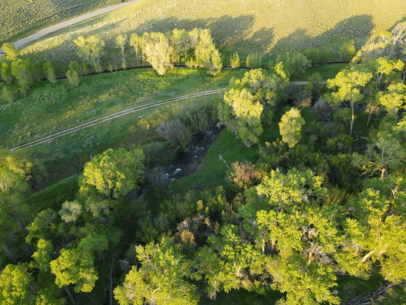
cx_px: 203
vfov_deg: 56.8
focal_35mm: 24
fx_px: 281
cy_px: 152
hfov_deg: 71.6
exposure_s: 1/8
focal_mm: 4.5
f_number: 2.8
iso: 780
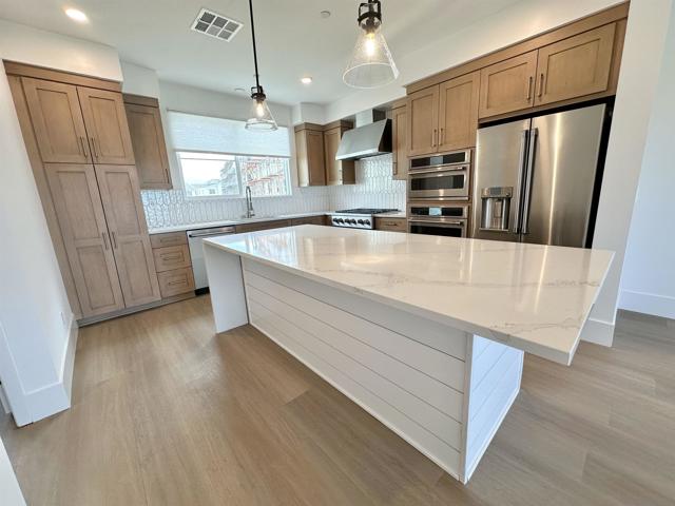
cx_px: 338
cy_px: 253
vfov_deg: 85.7
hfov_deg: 102.1
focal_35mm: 14
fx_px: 273
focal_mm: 2.22
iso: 80
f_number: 2.2
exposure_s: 1/120
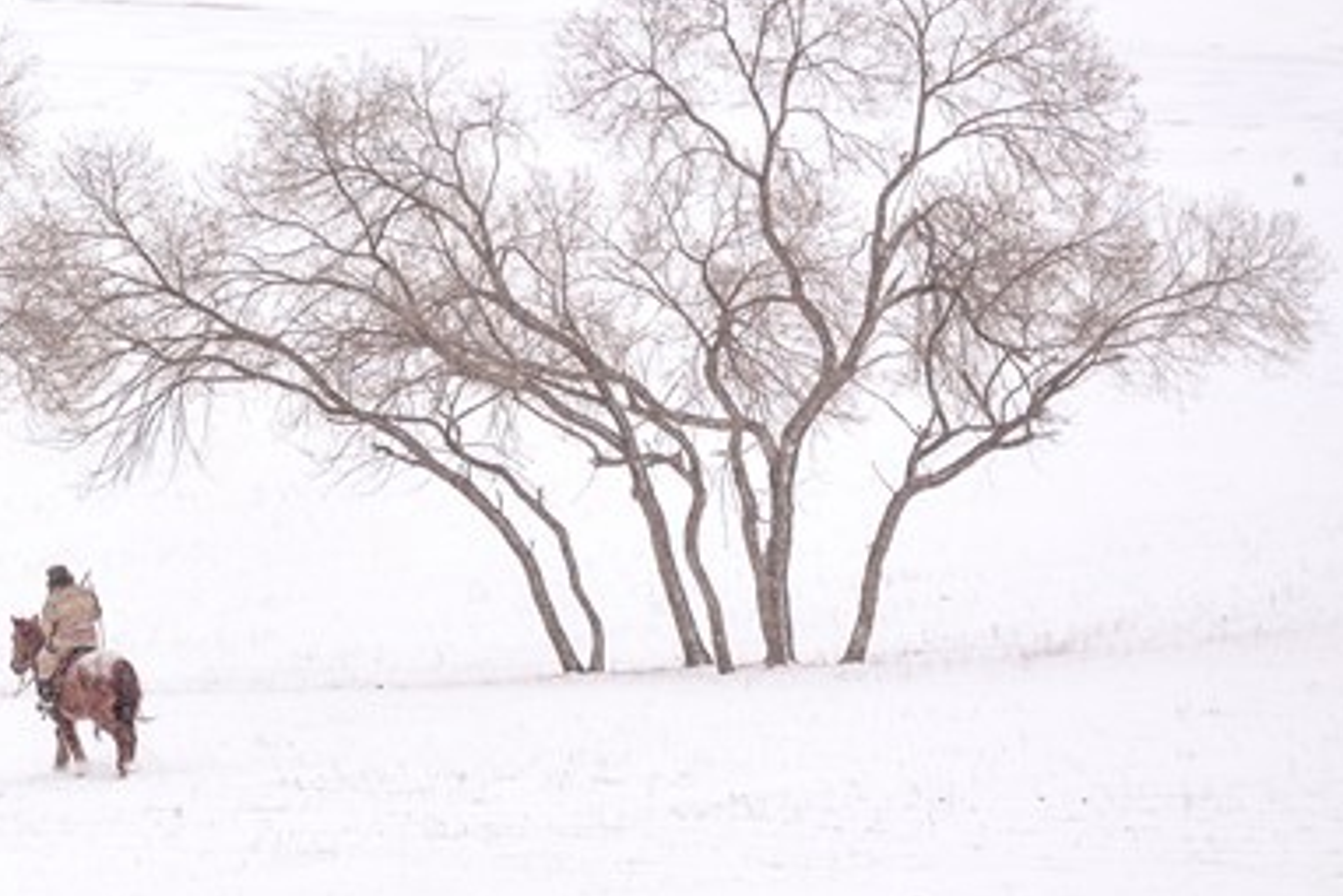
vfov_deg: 3.9
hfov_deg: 5.8
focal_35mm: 356
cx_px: -39
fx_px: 13285
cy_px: 330
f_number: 11
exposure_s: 1/640
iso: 1000
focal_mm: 170
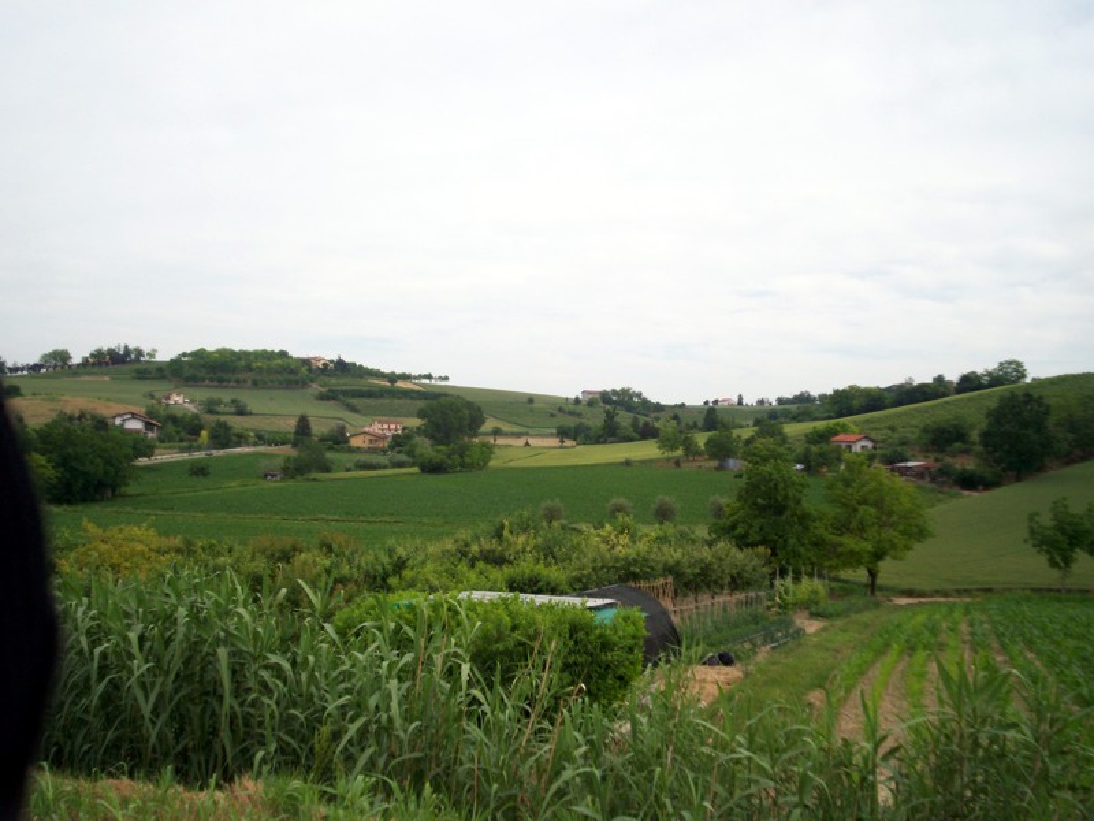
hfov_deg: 51.4
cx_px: 547
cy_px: 410
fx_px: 1138
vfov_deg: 39.7
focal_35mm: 36
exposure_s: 1/614
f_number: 4.5
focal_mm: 5.9
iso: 100
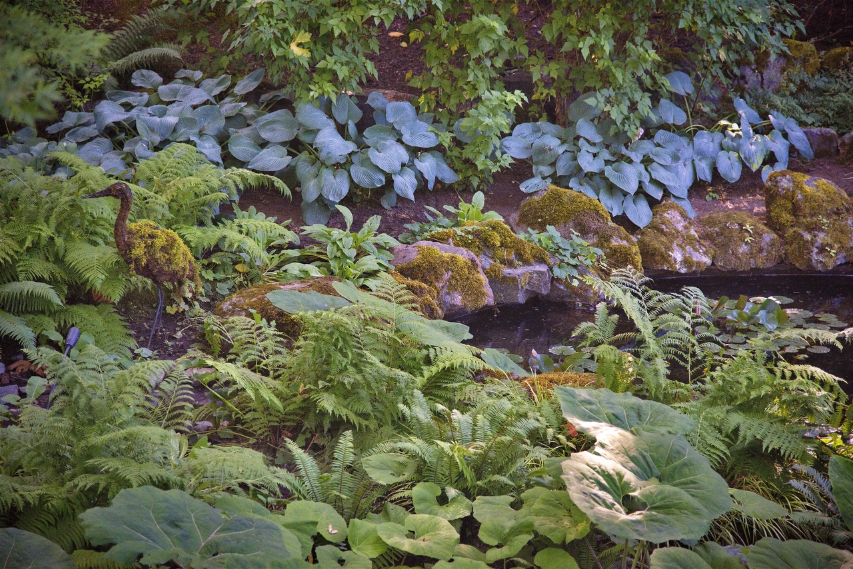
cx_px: 426
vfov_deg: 13.0
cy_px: 284
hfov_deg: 19.5
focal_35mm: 105
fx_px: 2488
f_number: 4
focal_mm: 105
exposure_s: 1/250
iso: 5600
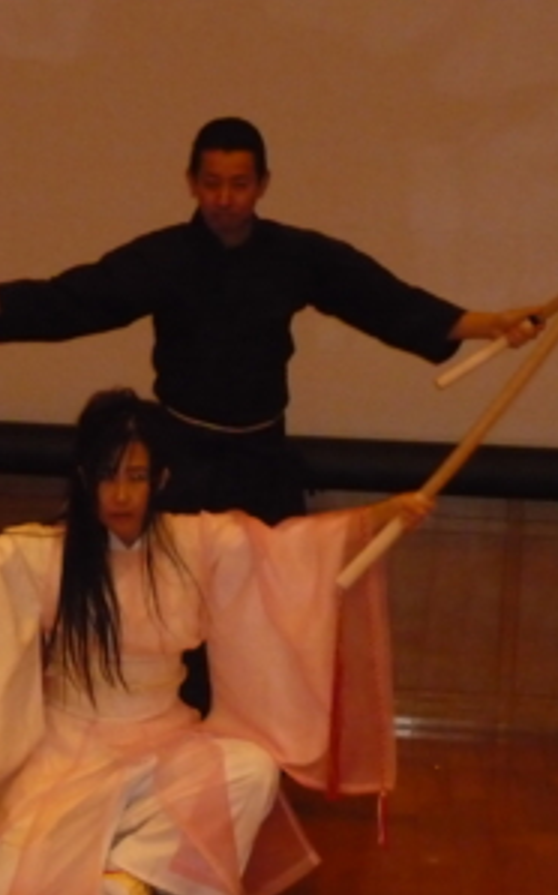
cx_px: 159
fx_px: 3921
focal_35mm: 161
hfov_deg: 8.1
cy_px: 448
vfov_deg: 13.0
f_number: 4.6
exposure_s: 1/50
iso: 800
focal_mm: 14.6
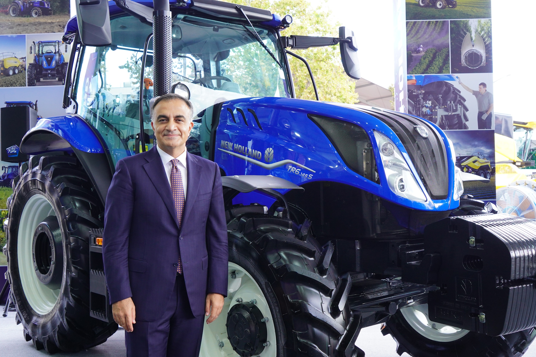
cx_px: 268
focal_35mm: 41
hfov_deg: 47.4
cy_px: 178
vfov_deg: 32.6
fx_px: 610
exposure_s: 1/60
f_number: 8
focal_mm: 41
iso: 1600
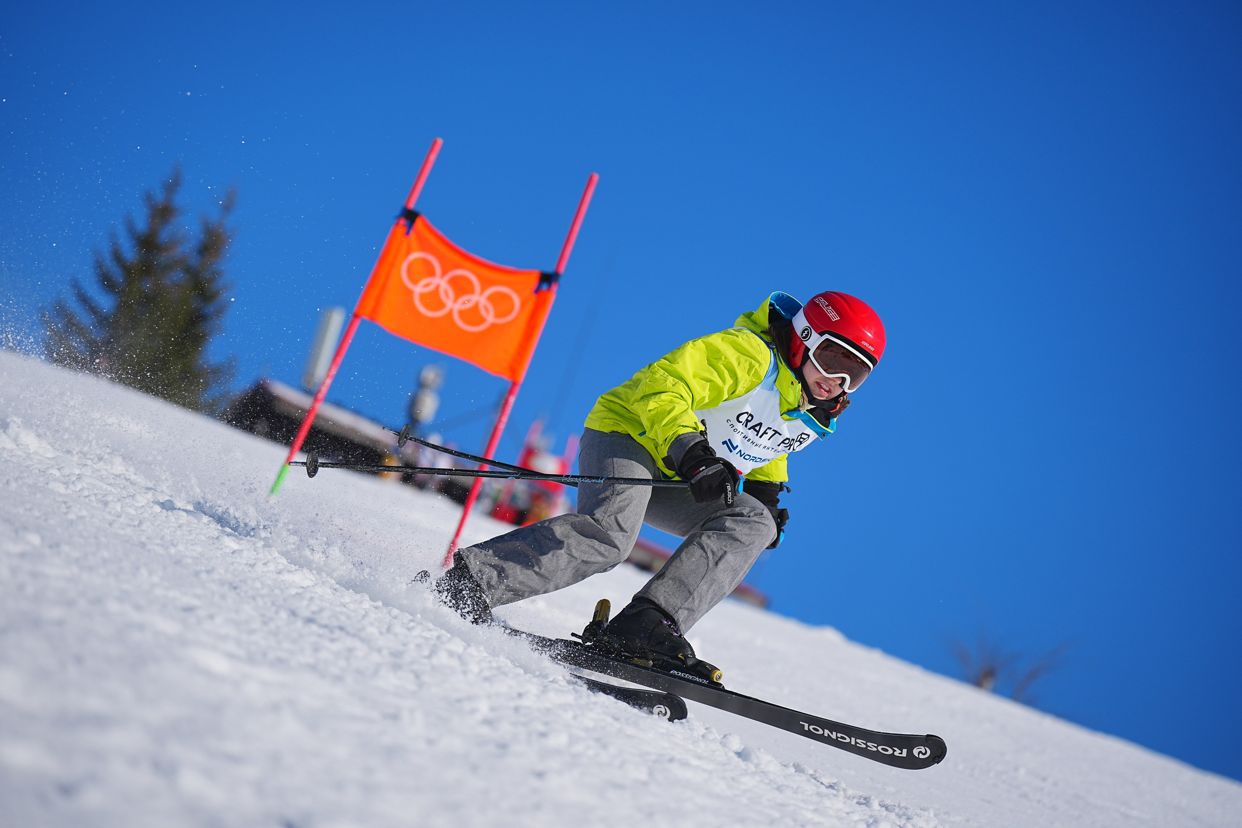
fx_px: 3691
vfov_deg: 12.8
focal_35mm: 107
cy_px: 414
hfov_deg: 19.1
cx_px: 621
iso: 100
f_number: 2.8
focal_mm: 107
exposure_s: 1/5000
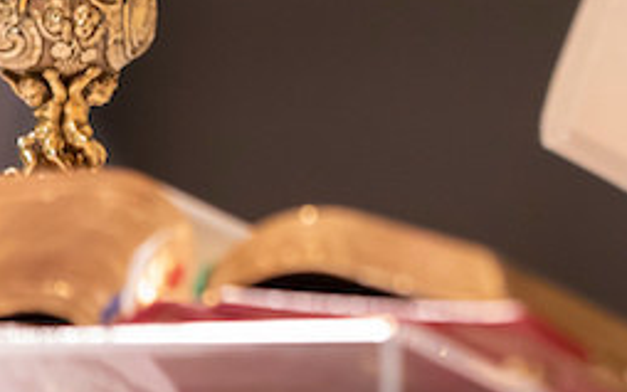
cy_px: 33
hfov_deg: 3.3
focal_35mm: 641
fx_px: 10958
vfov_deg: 2.1
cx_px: 548
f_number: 2.8
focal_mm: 200
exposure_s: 1/250
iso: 4000
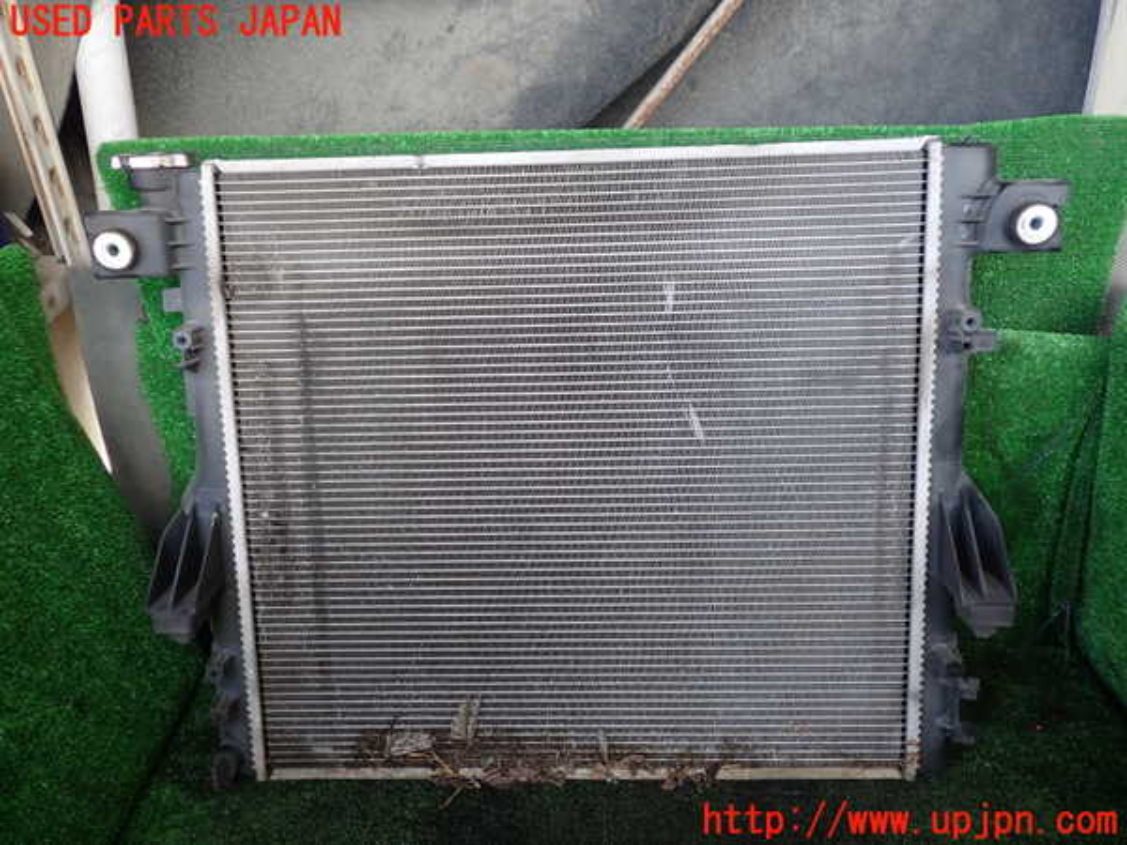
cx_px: 564
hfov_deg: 60.0
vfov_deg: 46.8
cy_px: 422
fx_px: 977
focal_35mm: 30
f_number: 2.3
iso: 125
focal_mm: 5.4
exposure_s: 1/60
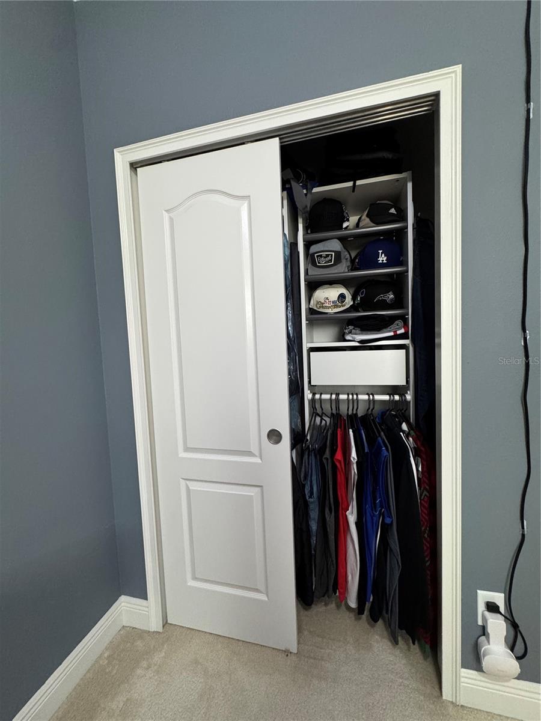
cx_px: 270
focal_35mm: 14
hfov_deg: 85.7
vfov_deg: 102.1
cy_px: 360
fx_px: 292
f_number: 2.2
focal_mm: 2.22
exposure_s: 1/60
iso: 500
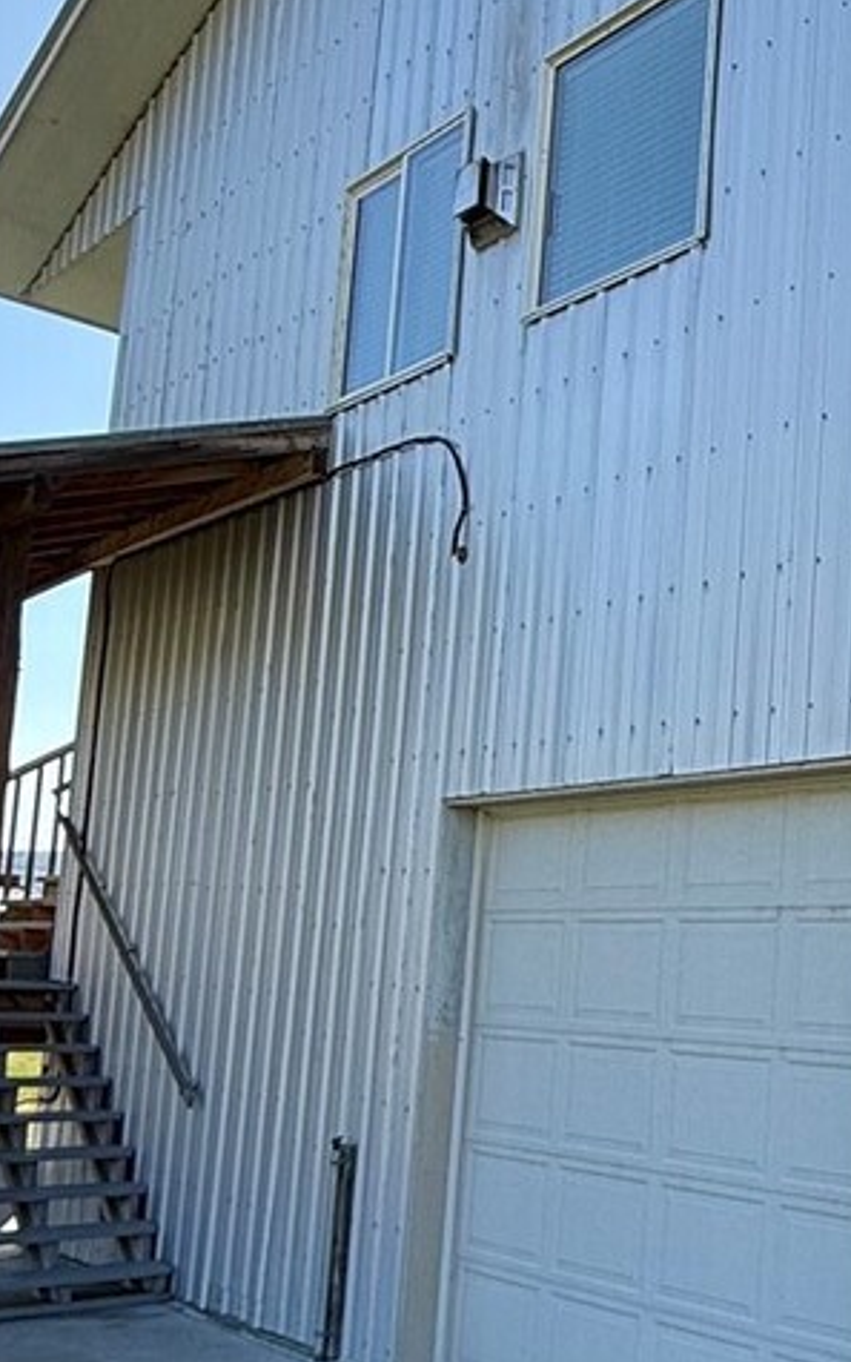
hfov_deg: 26.5
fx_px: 1669
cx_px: 920
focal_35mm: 45
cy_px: 817
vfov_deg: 44.1
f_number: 2.2
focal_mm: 2.22
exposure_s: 1/841
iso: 50
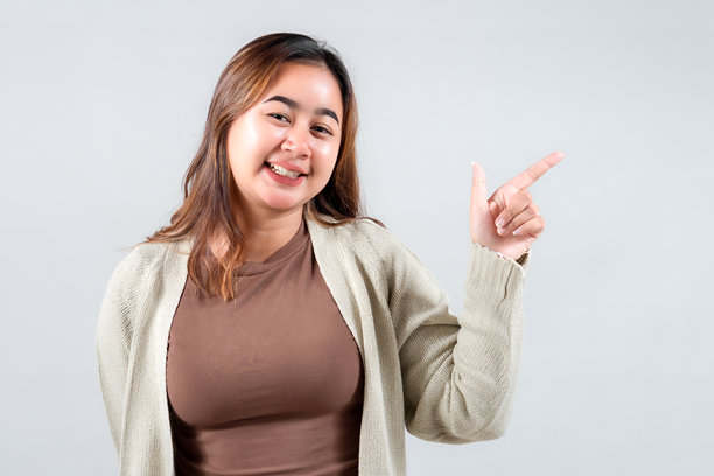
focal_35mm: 75
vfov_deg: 18.2
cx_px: 357
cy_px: 238
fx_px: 1487
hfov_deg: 27.0
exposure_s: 1/160
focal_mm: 50
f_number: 4
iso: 125
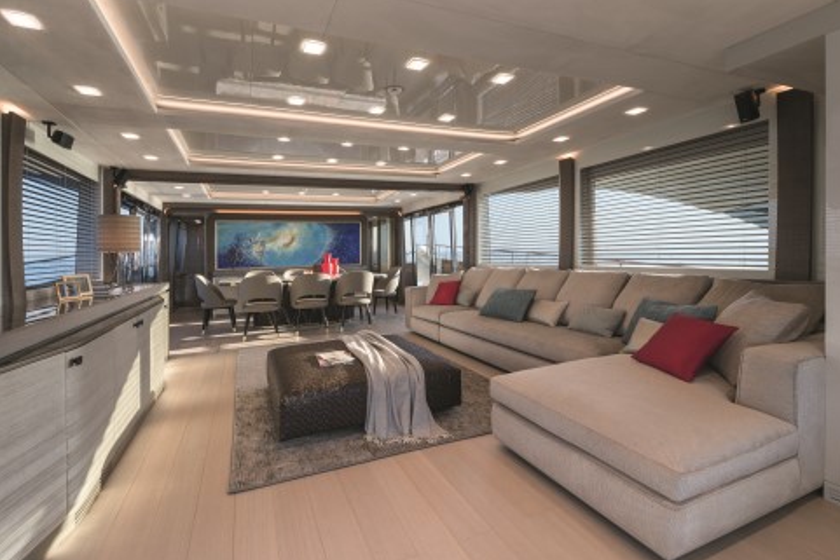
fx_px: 373
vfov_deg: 73.7
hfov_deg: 96.6
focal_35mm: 16
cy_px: 257
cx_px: 393
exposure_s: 1/10
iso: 200
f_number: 11
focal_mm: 14
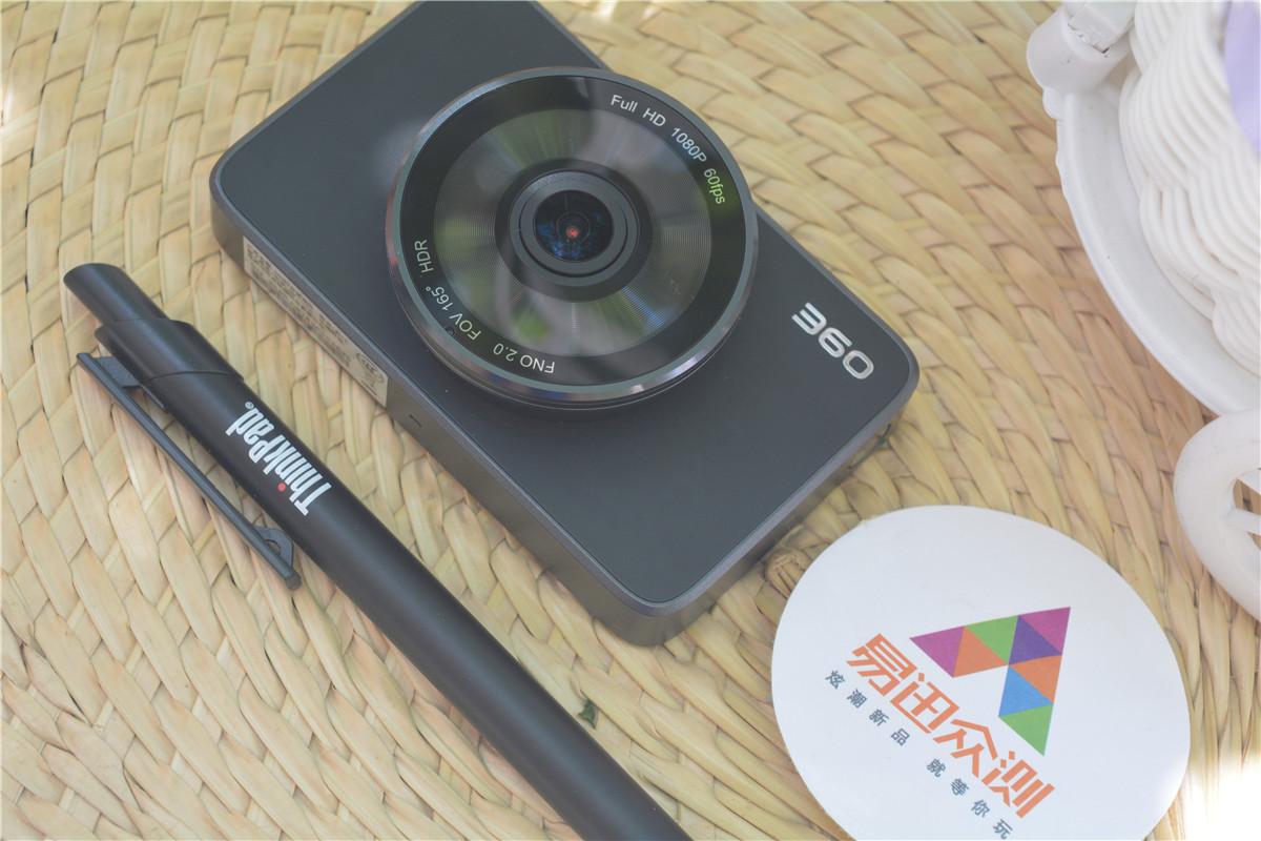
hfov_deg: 24.6
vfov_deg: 16.6
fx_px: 2890
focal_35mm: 82
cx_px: 630
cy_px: 420
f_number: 8
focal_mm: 55
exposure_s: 1/60
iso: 400
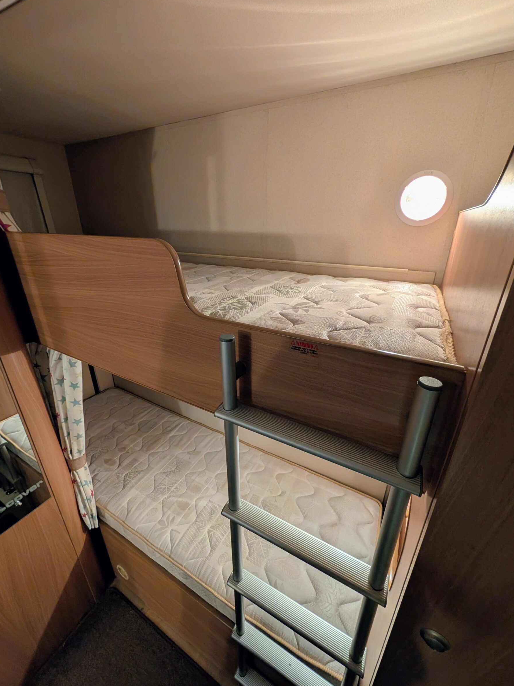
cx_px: 259
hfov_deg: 89.9
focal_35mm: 13
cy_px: 335
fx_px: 257
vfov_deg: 106.2
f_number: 1.7
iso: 177
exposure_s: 1/25
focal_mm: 2.02
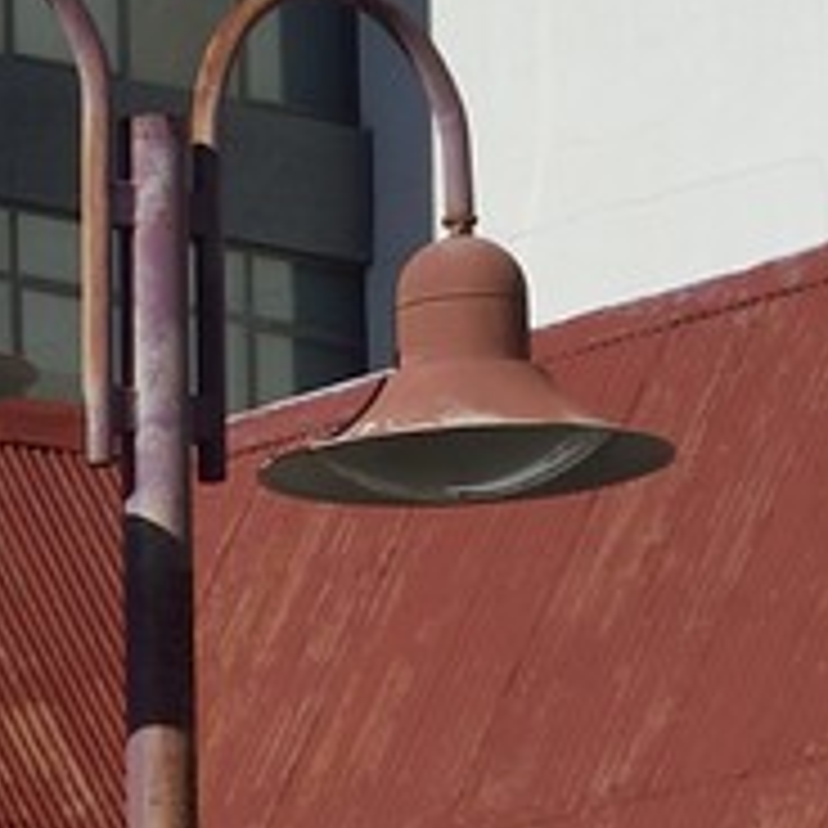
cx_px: -2205
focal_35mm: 459
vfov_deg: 3.8
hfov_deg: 3.7
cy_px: 1728
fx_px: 12421
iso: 250
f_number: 18
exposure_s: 1/250
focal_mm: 62
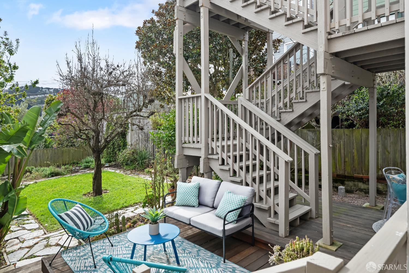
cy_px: 136
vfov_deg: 57.2
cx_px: 204
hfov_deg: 78.6
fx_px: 250
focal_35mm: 22
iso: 800
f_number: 7.1
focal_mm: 22
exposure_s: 1/800
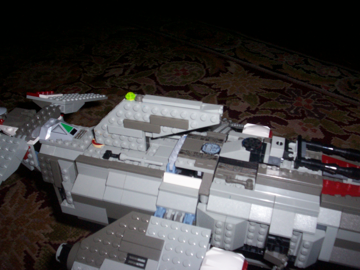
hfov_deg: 51.4
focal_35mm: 36
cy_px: 135
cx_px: 180
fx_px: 374
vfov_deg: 39.7
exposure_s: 1/181
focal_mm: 5.9
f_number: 4.5
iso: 140
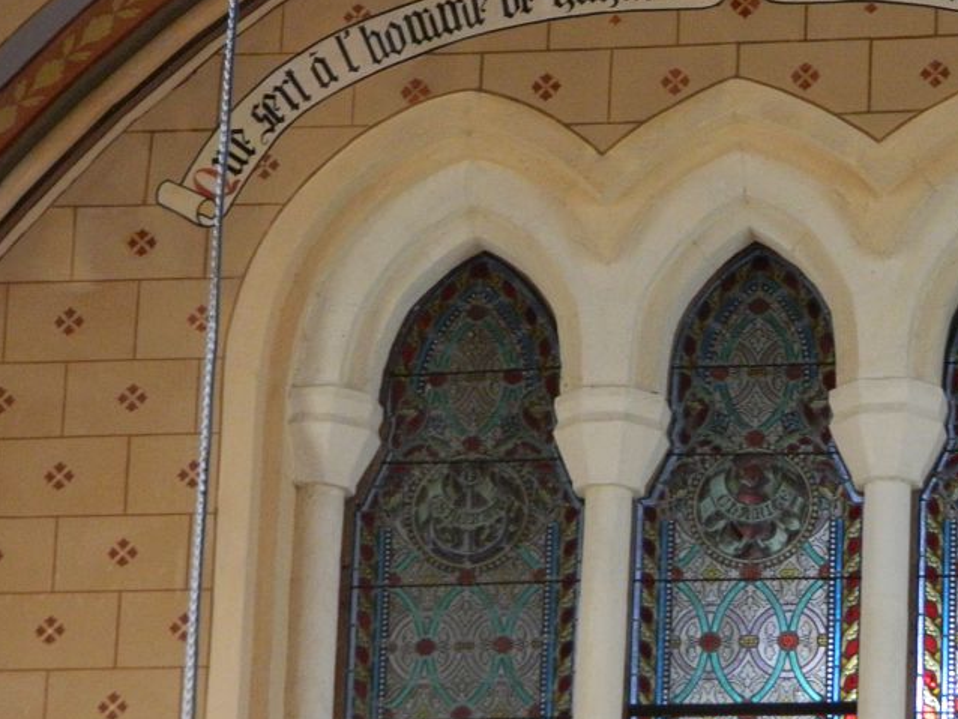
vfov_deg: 7.2
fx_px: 5731
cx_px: 715
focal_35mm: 207
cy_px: 449
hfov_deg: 9.5
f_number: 4.7
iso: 400
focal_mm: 23.2
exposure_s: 1/13
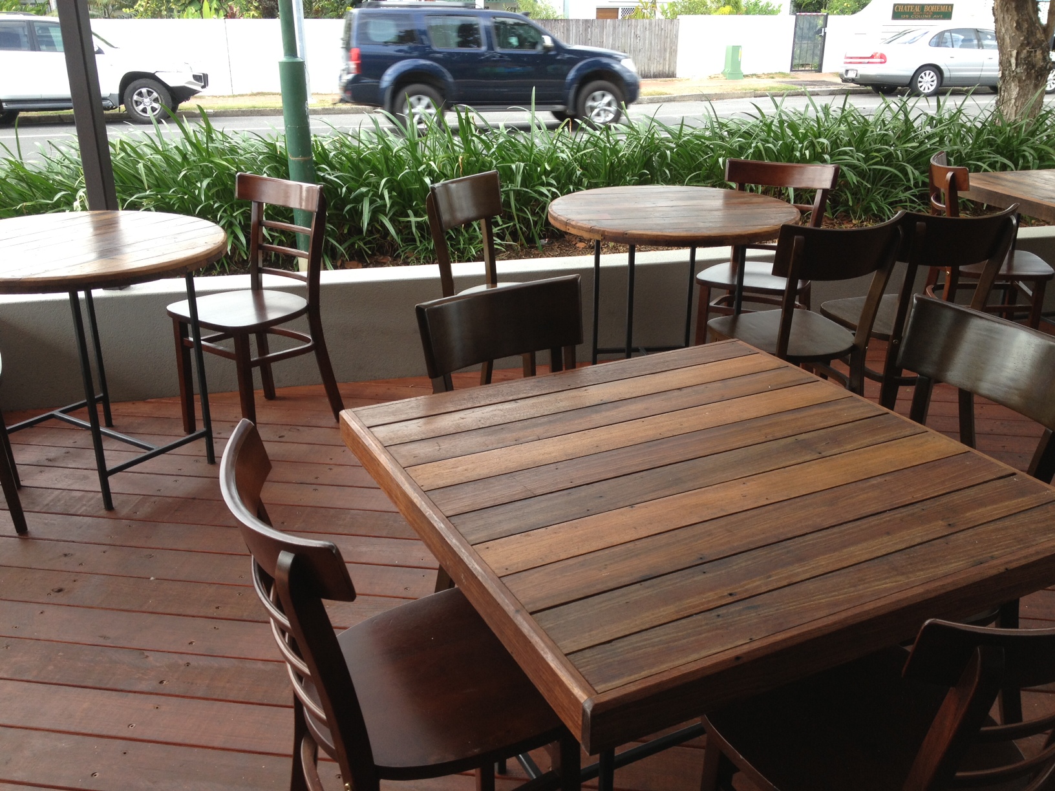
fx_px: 1067
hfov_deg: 52.6
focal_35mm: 35
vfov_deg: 40.7
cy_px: 396
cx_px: 528
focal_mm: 4.28
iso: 50
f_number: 2.4
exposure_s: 1/140
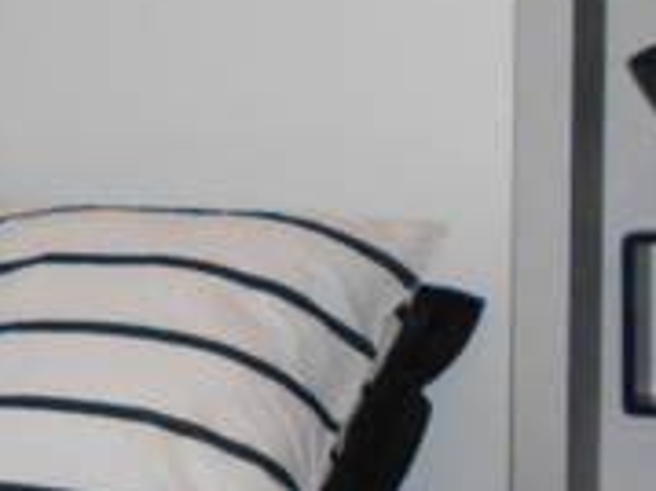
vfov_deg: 12.9
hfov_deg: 15.3
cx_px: -436
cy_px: 238
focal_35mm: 115
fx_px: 2178
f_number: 3.2
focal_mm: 4.6
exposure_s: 1/25
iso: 200
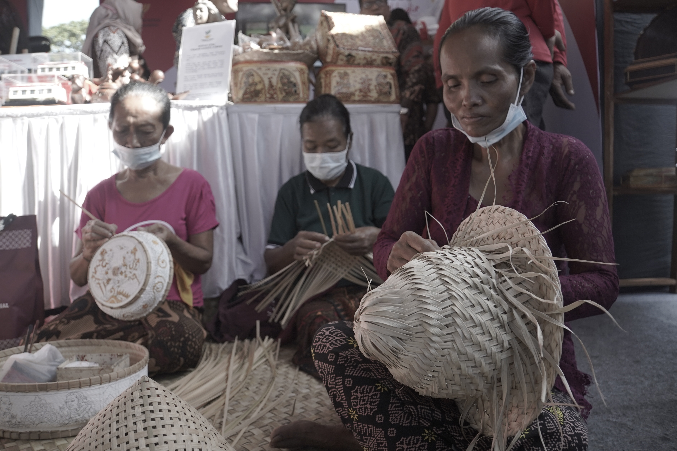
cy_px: 221
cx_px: 334
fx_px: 527
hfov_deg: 65.5
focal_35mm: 28
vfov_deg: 46.4
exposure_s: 1/640
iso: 800
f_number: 3.5
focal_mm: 18
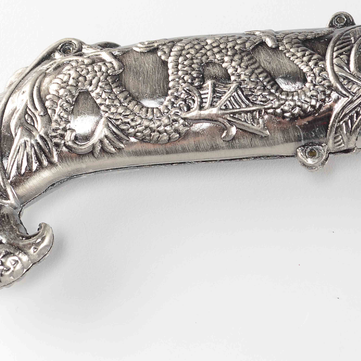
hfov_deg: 13.4
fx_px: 1531
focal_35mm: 130
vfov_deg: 13.4
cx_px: 172
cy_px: 146
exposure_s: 1/80
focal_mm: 55
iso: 100
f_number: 9
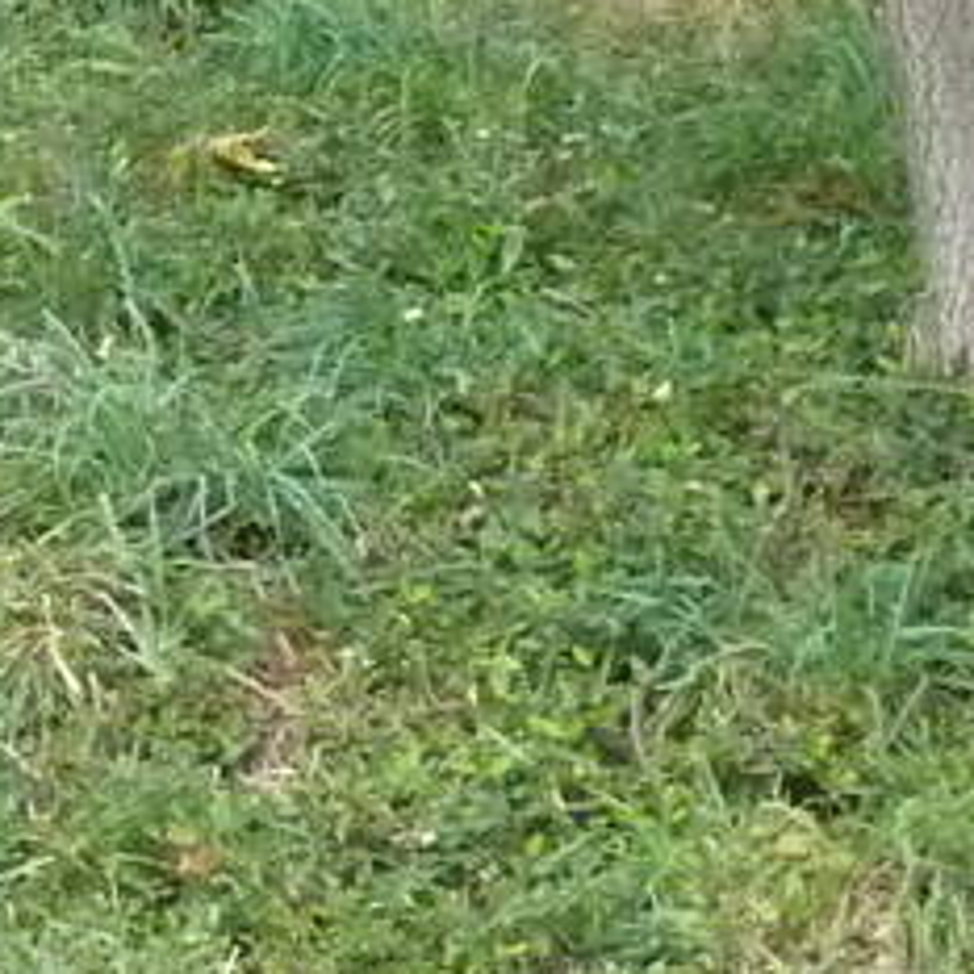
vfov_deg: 6.0
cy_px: -309
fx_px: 9264
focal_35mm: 291
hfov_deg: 5.9
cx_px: -899
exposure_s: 1/400
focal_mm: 7.9
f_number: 3.8
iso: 800
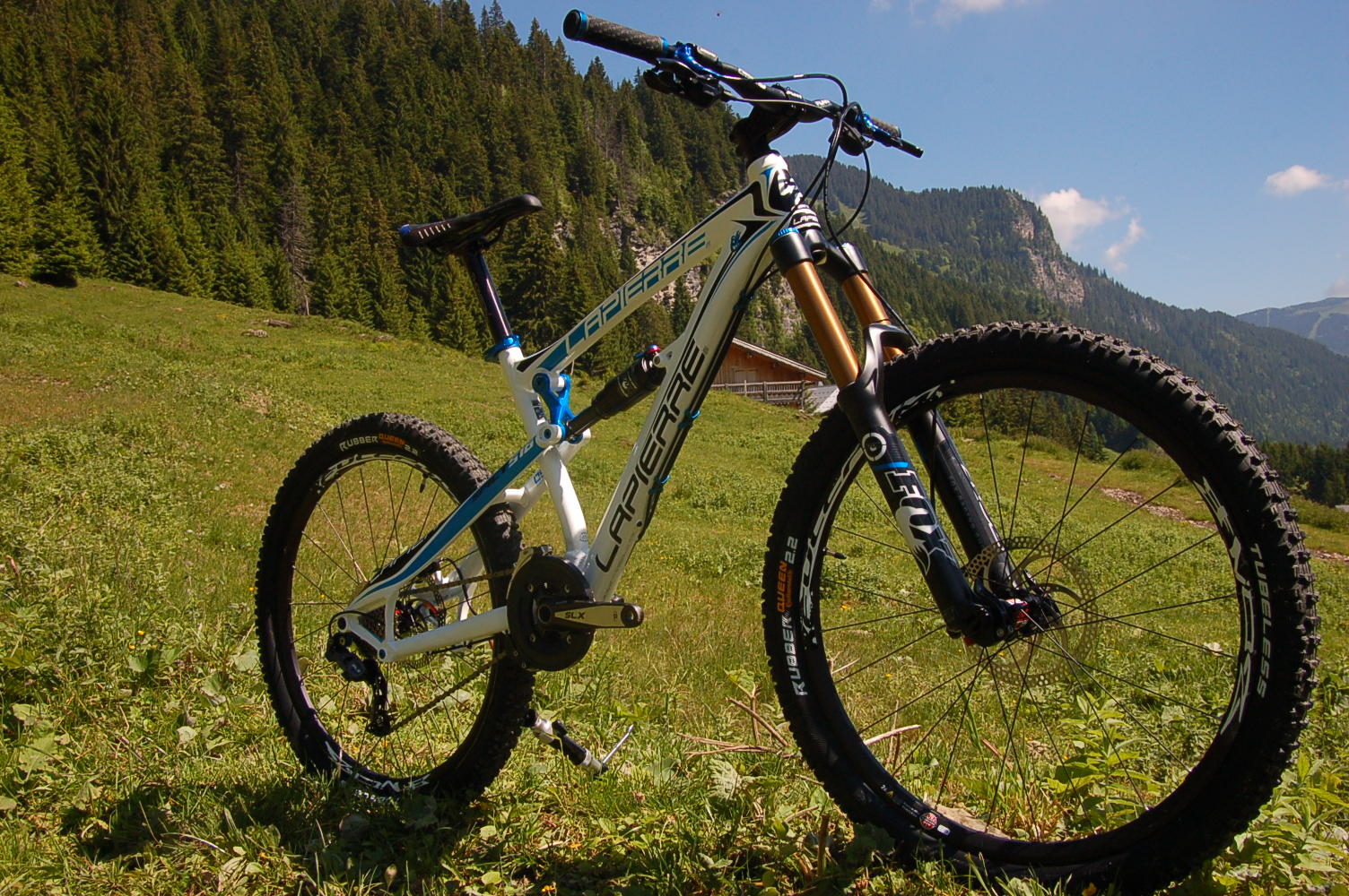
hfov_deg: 51.3
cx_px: 674
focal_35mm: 38
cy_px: 448
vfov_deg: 35.4
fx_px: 1404
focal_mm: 25
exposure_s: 1/400
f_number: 10
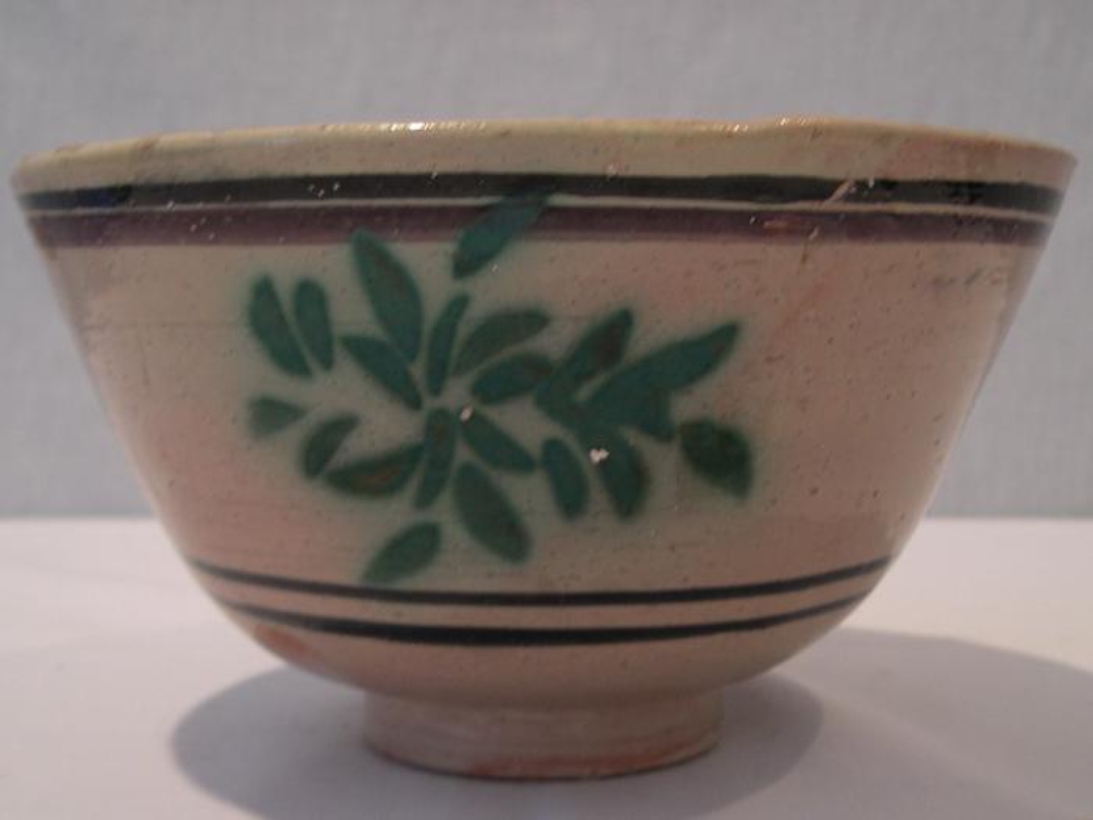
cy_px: 410
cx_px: 546
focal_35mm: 38
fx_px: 1200
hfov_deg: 49.0
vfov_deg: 37.7
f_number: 2.8
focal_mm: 8
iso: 110
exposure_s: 1/4.6
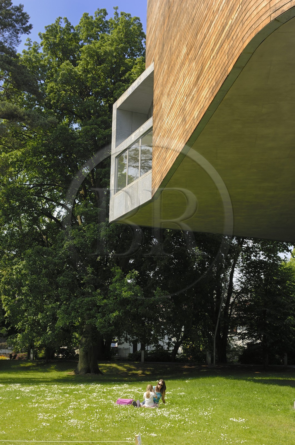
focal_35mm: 46
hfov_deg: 28.9
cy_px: 222
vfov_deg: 42.4
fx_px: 573
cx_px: 148
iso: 100
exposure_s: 1/200
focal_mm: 31
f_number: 6
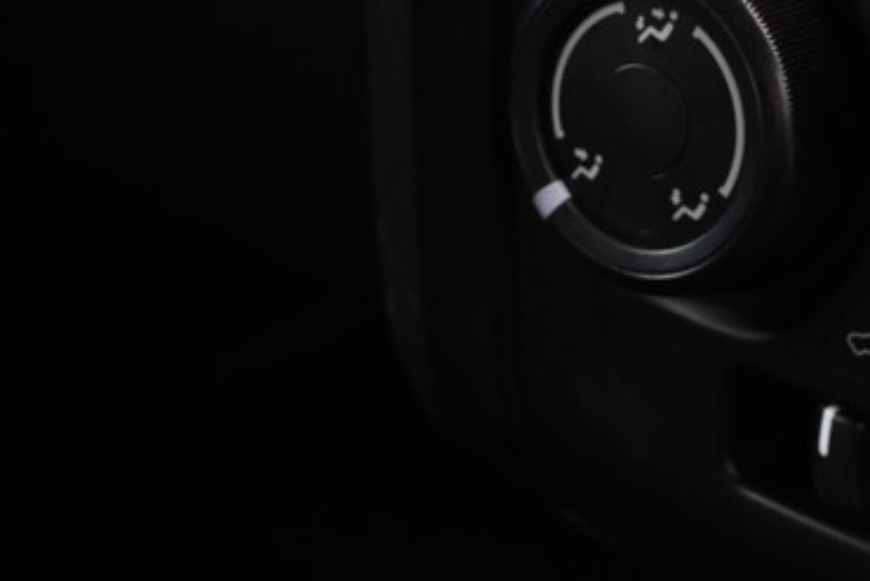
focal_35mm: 116
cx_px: 870
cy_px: 372
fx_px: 2804
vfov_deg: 11.8
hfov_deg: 17.2
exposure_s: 1/40
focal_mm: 39
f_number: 9
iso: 640
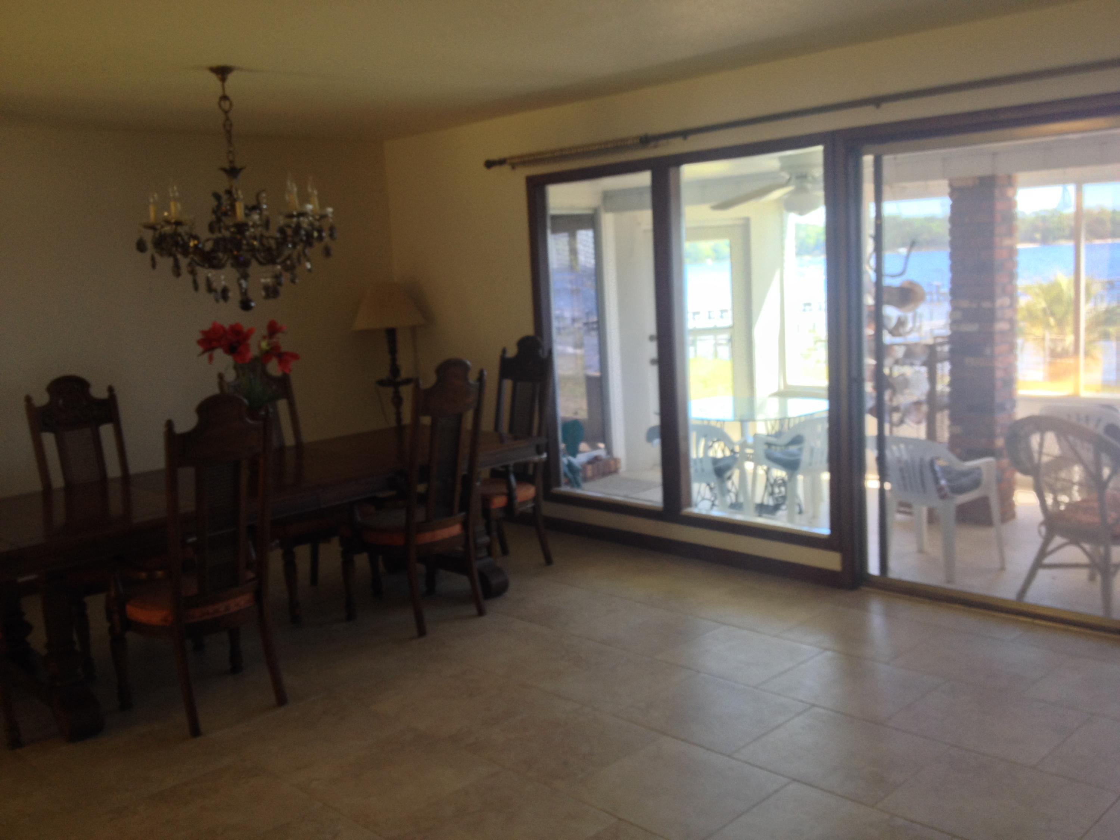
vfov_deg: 40.7
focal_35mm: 35
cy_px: 420
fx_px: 1132
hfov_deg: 52.6
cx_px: 560
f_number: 2.4
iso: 50
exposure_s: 1/20
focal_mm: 4.28
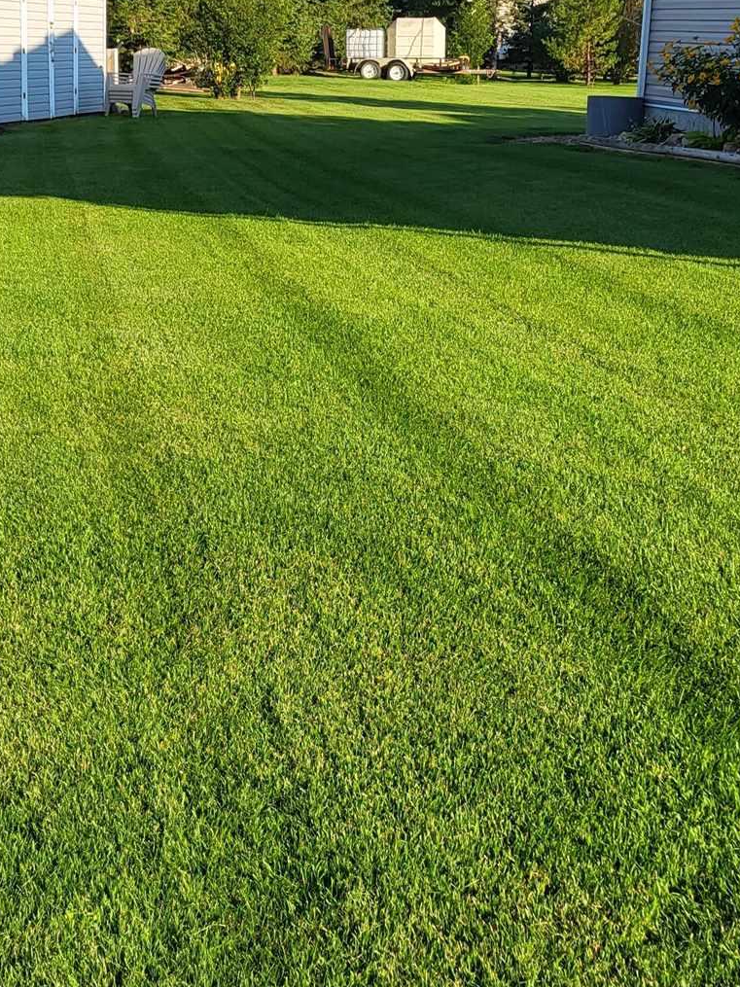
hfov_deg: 24.8
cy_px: 396
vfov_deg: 32.6
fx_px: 1682
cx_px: 300
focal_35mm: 59
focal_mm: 5.4
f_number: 1.8
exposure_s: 1/1429
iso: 40
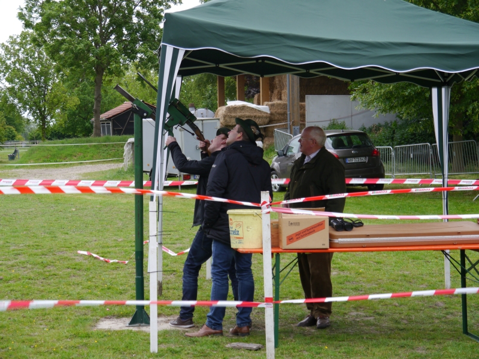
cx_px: 240
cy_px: 180
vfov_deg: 17.6
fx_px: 1162
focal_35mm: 84
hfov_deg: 23.3
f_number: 5.6
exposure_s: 1/80
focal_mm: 42
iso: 160
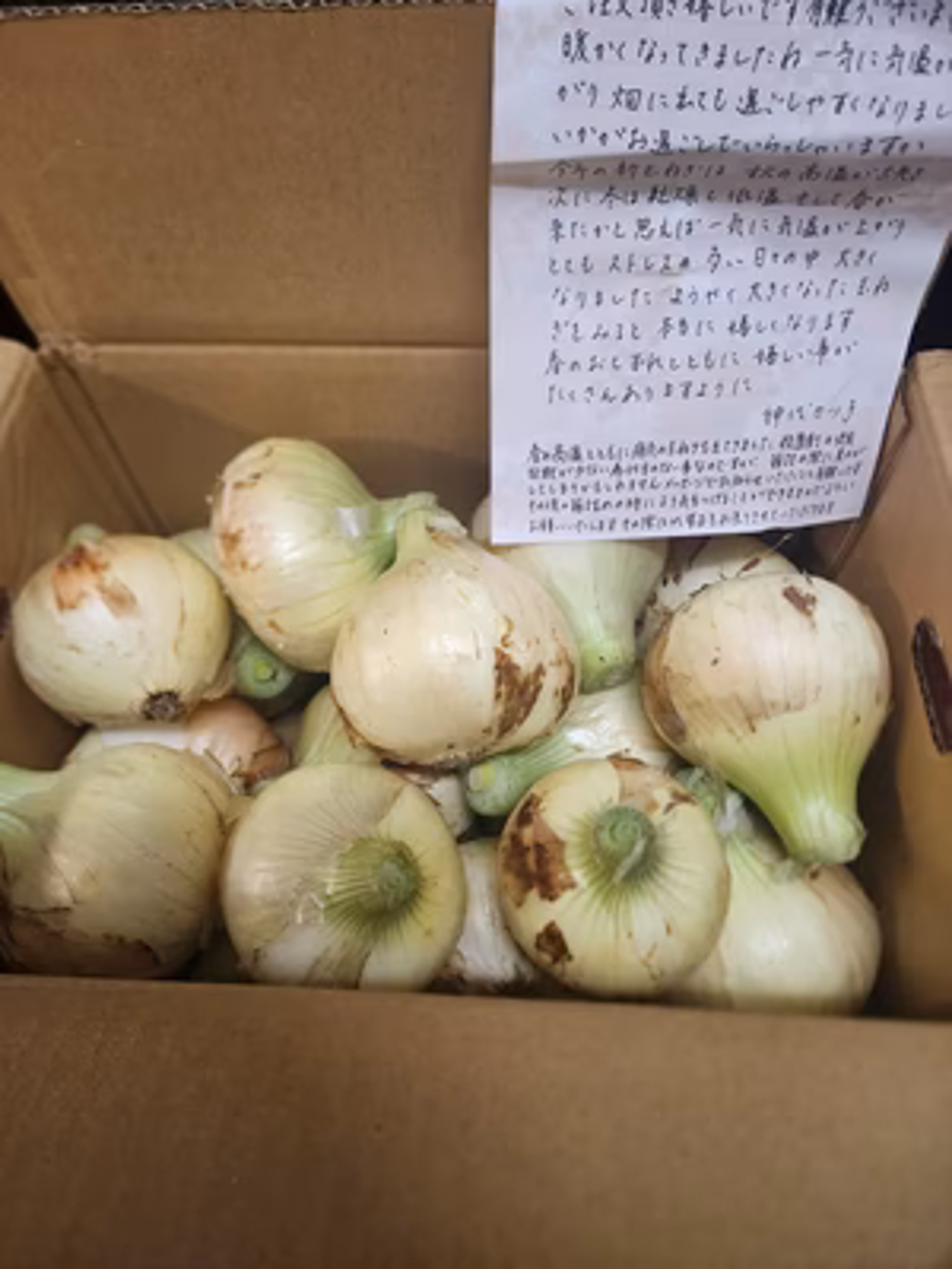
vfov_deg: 73.9
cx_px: 476
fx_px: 843
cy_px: 634
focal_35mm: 23
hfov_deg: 58.9
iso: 640
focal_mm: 6.4
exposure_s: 1/60
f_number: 1.8
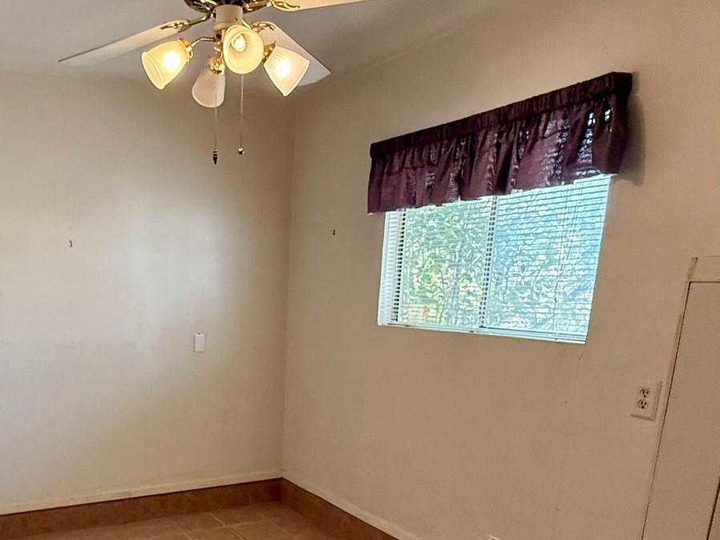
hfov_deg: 53.8
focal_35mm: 32
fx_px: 666
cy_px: 447
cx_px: 166
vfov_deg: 41.8
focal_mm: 2.22
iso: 320
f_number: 2.2
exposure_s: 1/120
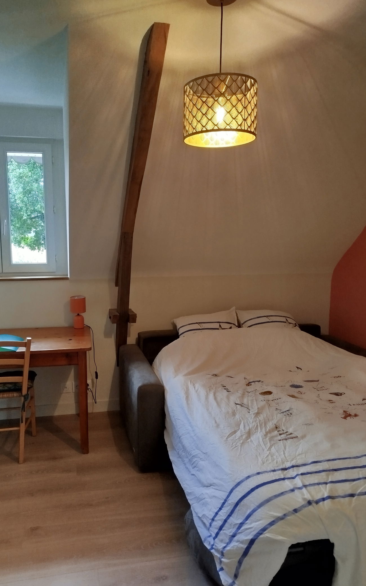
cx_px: 144
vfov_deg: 70.4
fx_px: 415
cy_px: 290
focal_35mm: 26
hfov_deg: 47.3
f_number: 1.7
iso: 200
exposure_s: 1/33
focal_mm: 5.31
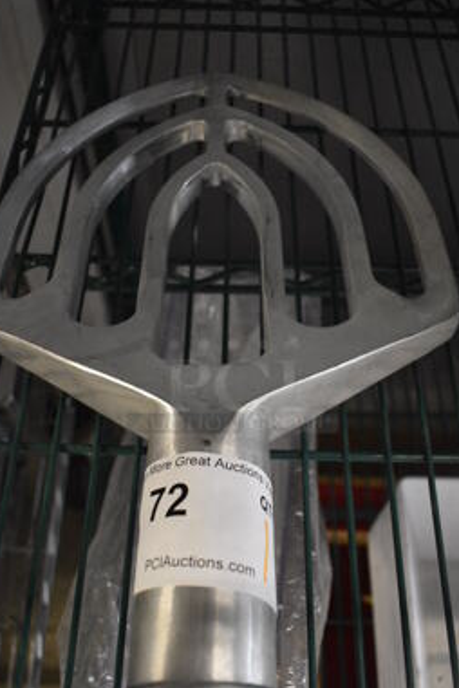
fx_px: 650
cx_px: 233
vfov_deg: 55.7
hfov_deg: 38.9
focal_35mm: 34
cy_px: 384
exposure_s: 1/125
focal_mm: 18
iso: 2200
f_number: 3.5
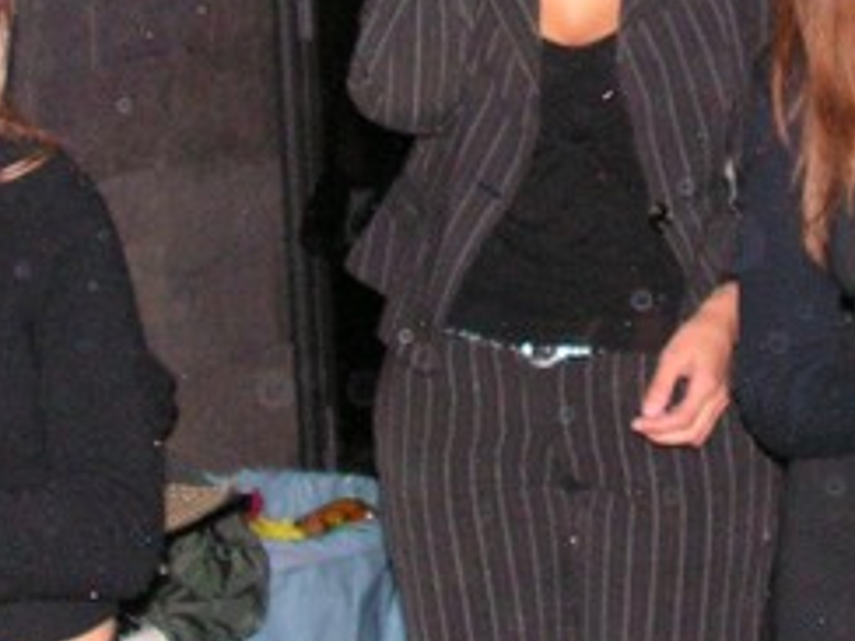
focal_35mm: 118
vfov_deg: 12.5
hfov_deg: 16.6
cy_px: 112
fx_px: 2915
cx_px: 687
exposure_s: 1/40
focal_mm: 6
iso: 200
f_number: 3.2
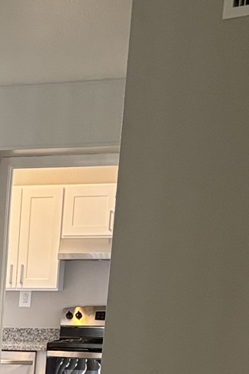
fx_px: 1183
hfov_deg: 10.7
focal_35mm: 114
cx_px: -293
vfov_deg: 16.5
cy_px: 549
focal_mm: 5.96
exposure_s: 1/60
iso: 200
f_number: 1.6
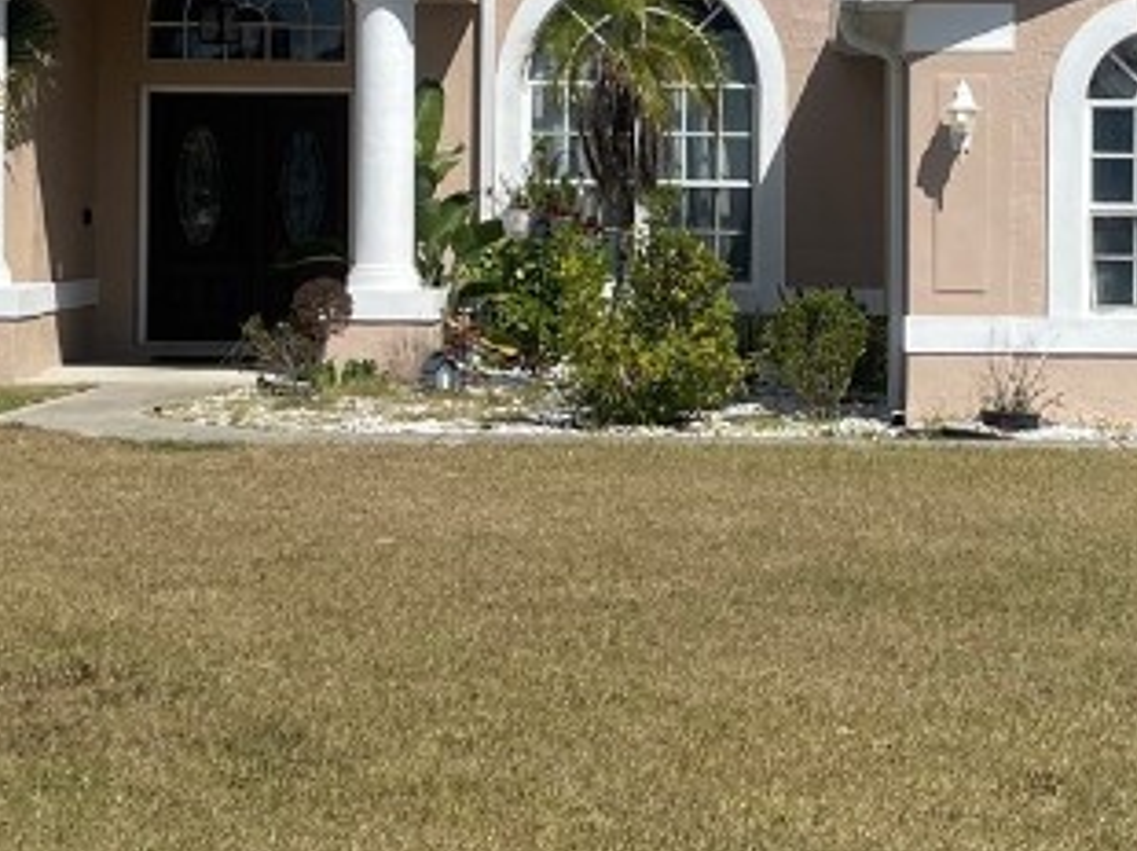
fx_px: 2823
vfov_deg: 17.0
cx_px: 796
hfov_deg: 22.6
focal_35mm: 86
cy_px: 161
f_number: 1.6
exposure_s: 1/7937
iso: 50
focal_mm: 5.1
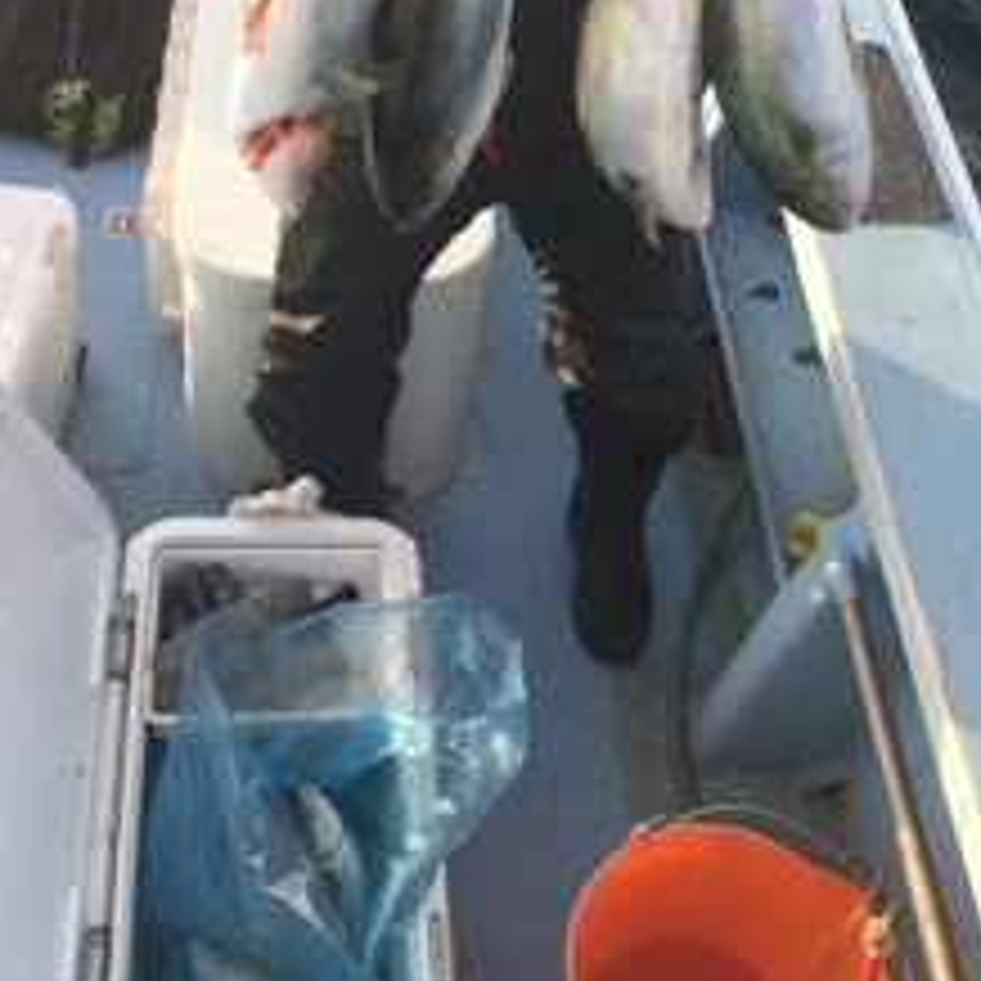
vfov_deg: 35.0
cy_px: 202
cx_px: 513
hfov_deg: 36.1
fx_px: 1507
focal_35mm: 47
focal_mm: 4.15
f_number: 2.2
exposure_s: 1/377
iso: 25
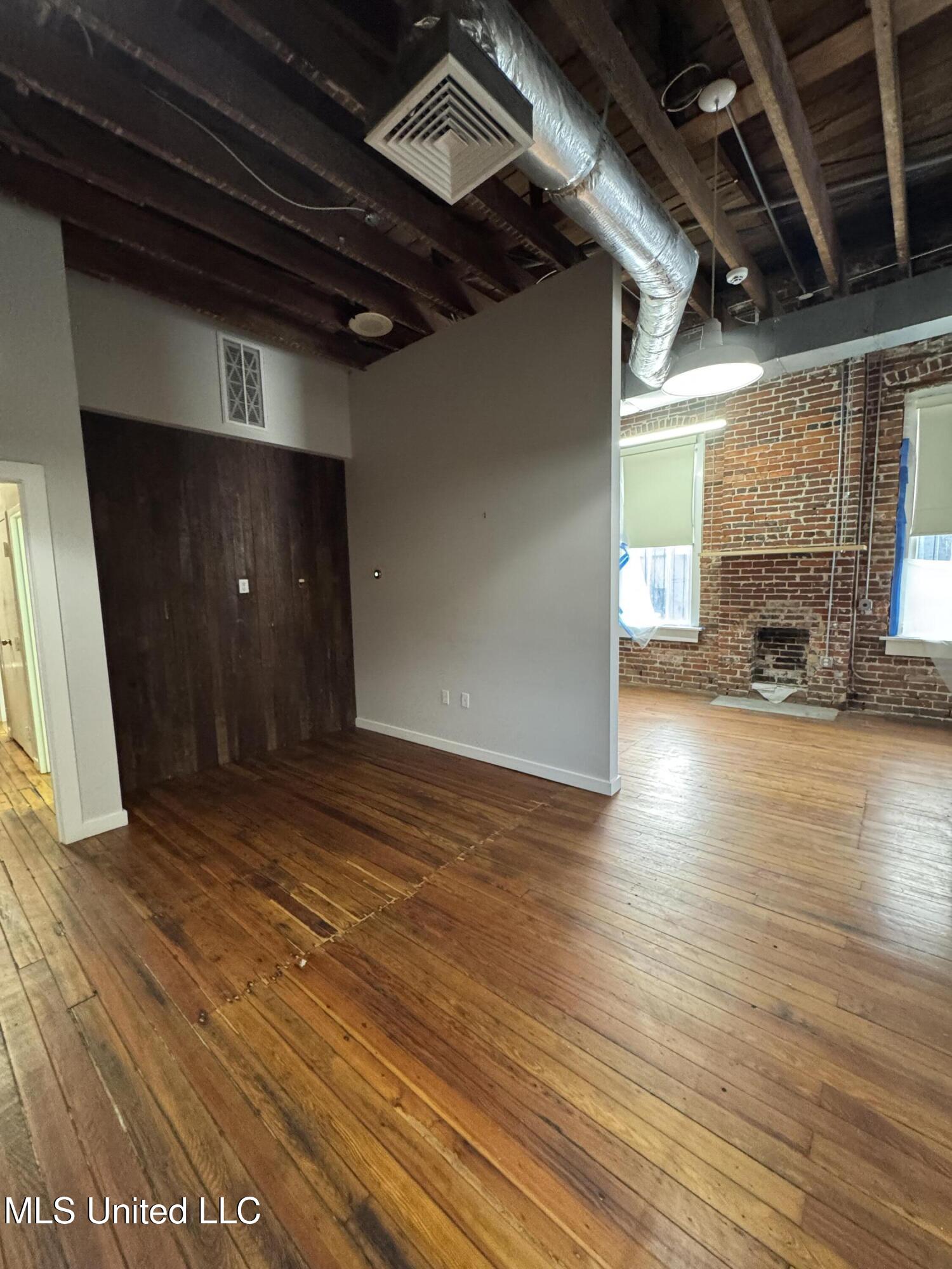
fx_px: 513
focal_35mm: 14
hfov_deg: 85.7
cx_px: 476
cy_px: 634
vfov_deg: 102.1
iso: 640
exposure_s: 1/60
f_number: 2.2
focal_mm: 2.22
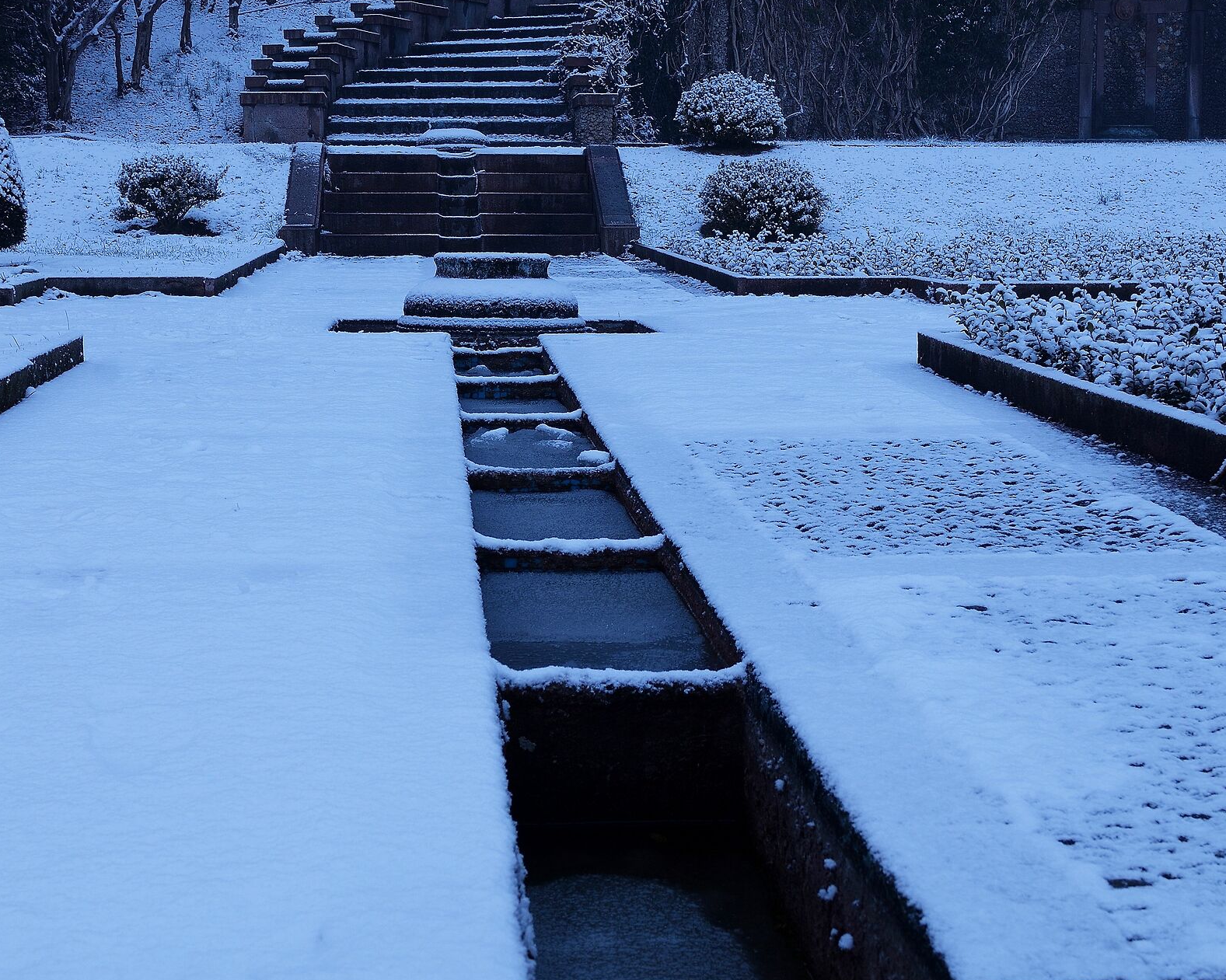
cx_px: 618
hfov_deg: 31.5
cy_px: 426
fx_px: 2177
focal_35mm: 60
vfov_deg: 25.4
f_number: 9
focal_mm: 28
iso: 100
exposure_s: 10
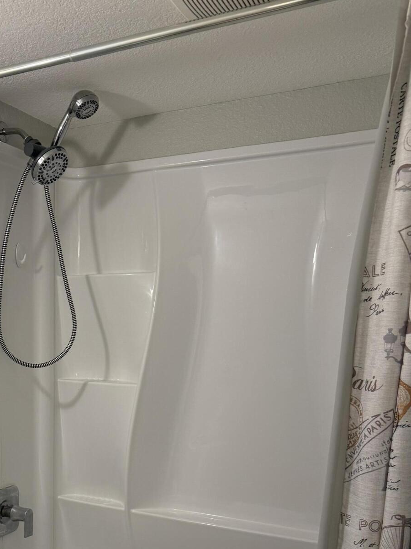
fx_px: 633
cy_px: 412
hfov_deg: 34.8
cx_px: 78
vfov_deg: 45.2
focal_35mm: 40
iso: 125
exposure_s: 1/60
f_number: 1.78
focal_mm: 6.76
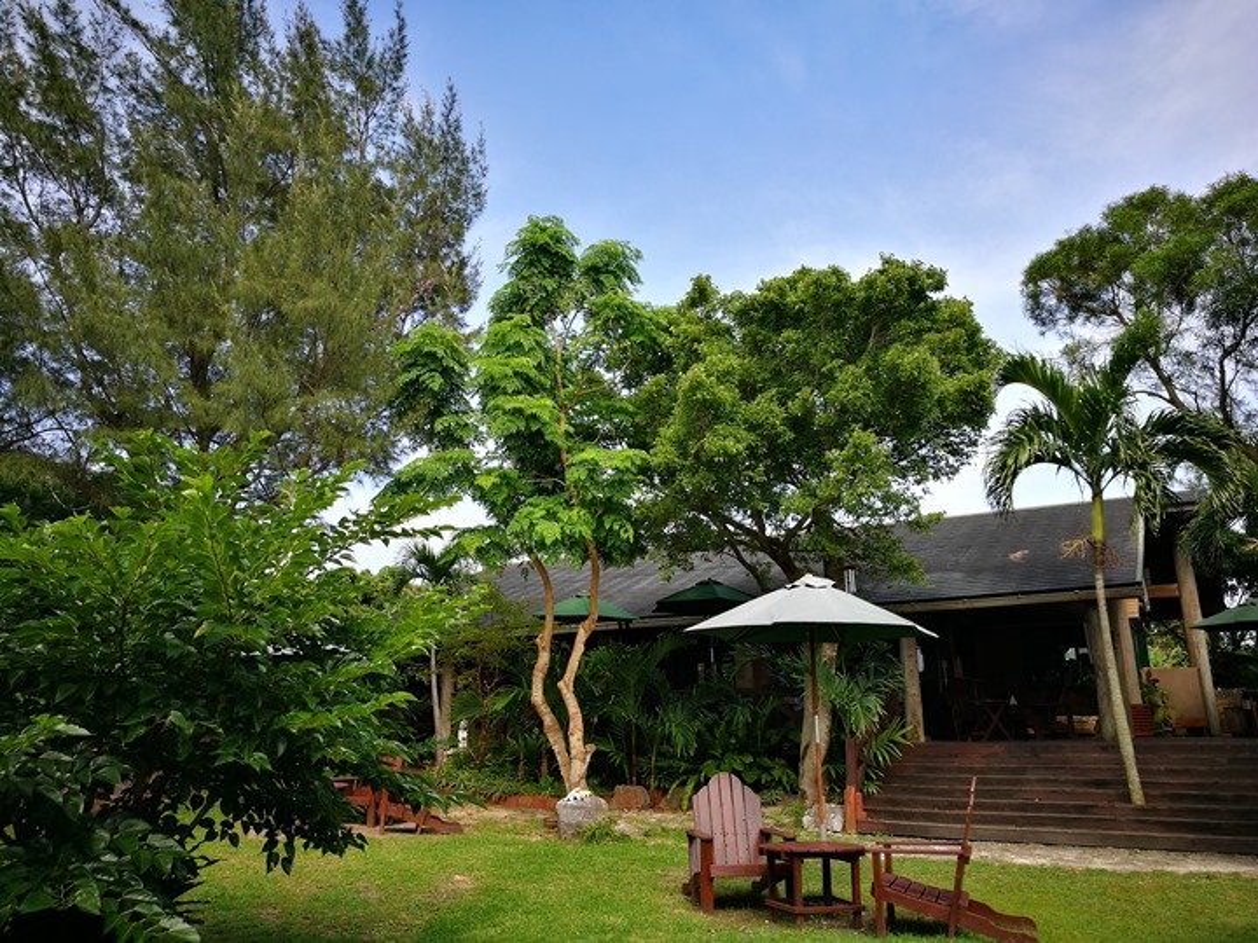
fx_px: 981
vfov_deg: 51.4
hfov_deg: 65.3
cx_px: 629
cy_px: 472
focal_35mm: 27
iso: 50
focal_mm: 4.5
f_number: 2.2
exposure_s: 1/443
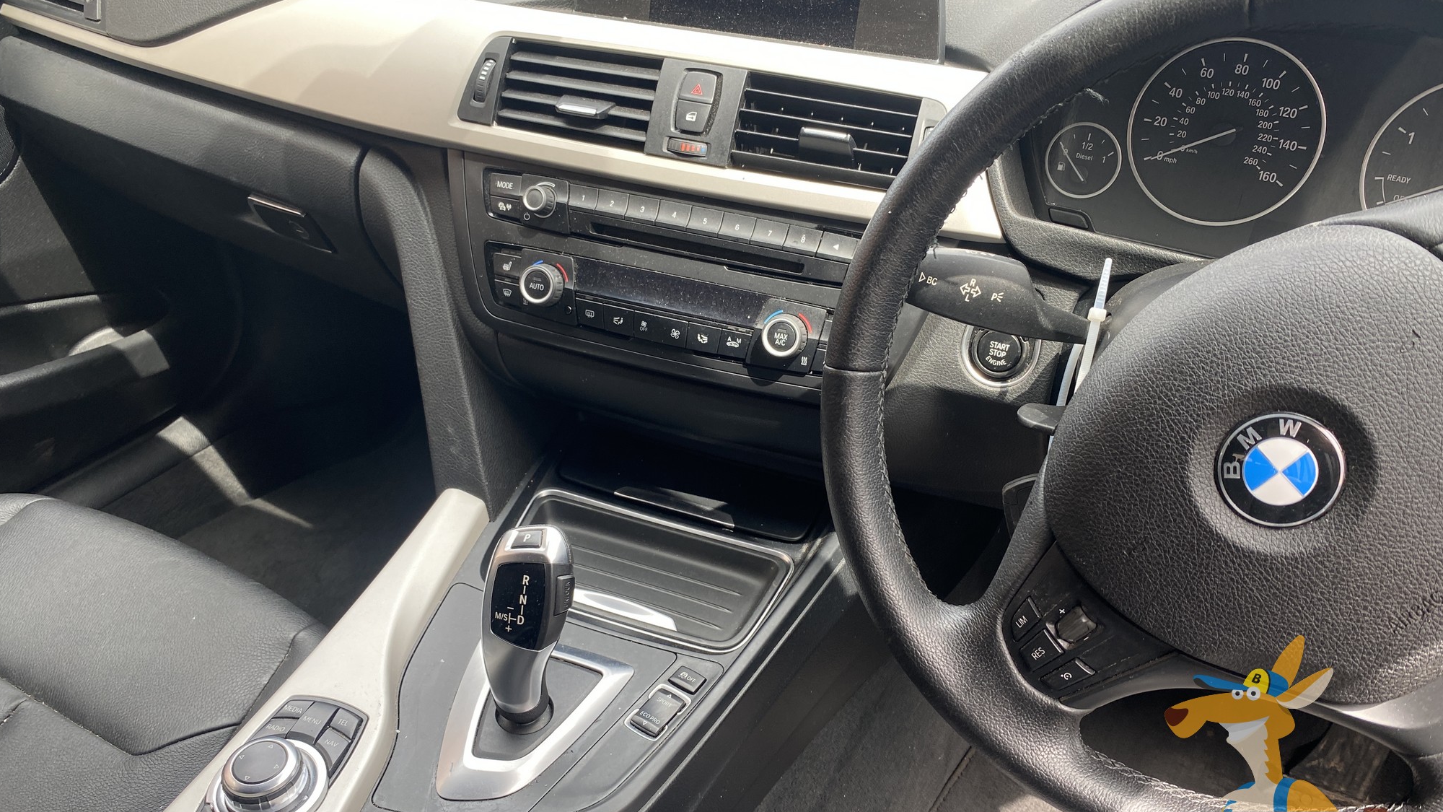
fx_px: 1110
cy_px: 426
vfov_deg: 40.2
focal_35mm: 29
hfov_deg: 66.1
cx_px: 736
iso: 40
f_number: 1.8
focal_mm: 4.25
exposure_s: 1/121
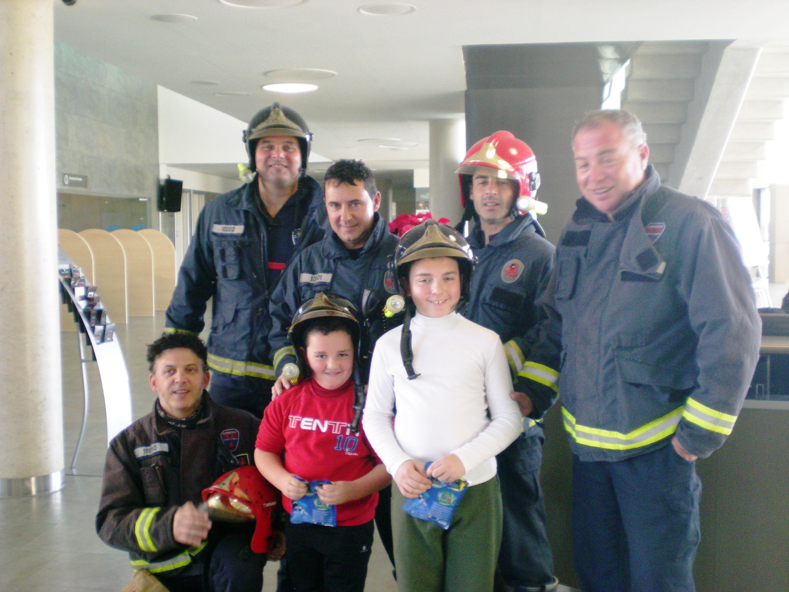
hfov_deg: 42.9
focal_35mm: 44
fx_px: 1003
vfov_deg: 32.9
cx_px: 394
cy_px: 296
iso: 200
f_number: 3.5
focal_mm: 7.4
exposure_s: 1/39
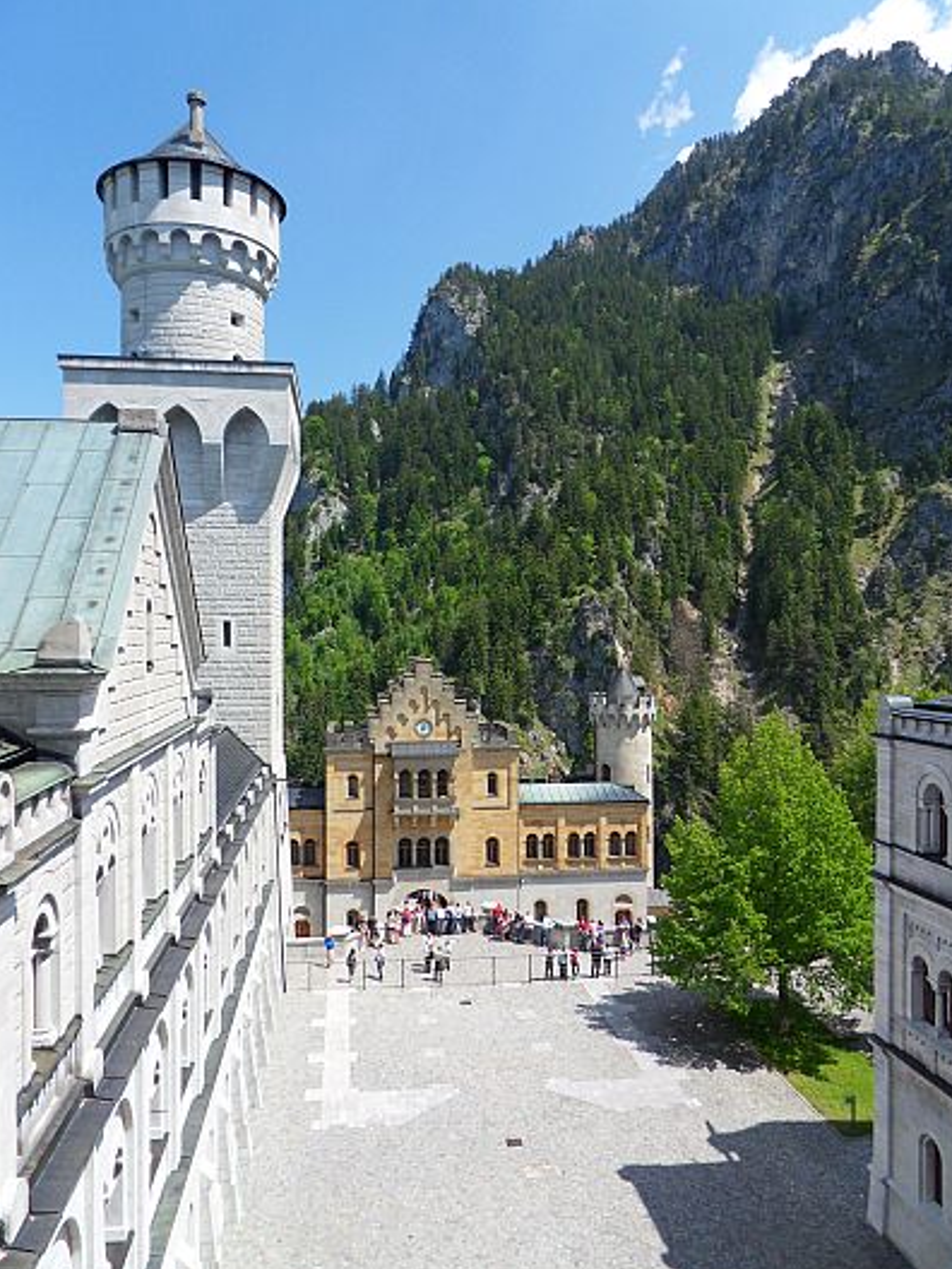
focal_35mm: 25
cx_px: 475
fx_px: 917
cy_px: 654
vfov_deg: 69.4
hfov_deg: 54.9
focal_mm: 4.2
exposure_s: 1/180
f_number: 7.5
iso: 80
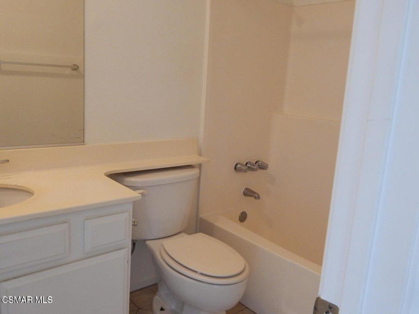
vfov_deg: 45.4
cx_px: 210
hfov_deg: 58.4
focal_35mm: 31
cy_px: 157
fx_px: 375
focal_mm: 5.6
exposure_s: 1/25
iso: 400
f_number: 3.2
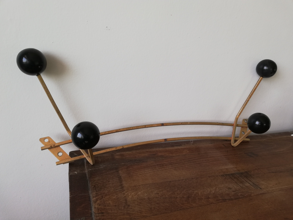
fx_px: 220
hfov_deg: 67.3
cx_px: 146
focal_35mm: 26
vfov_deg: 53.1
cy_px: 110
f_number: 2.2
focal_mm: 3.81
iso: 50
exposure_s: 1/121
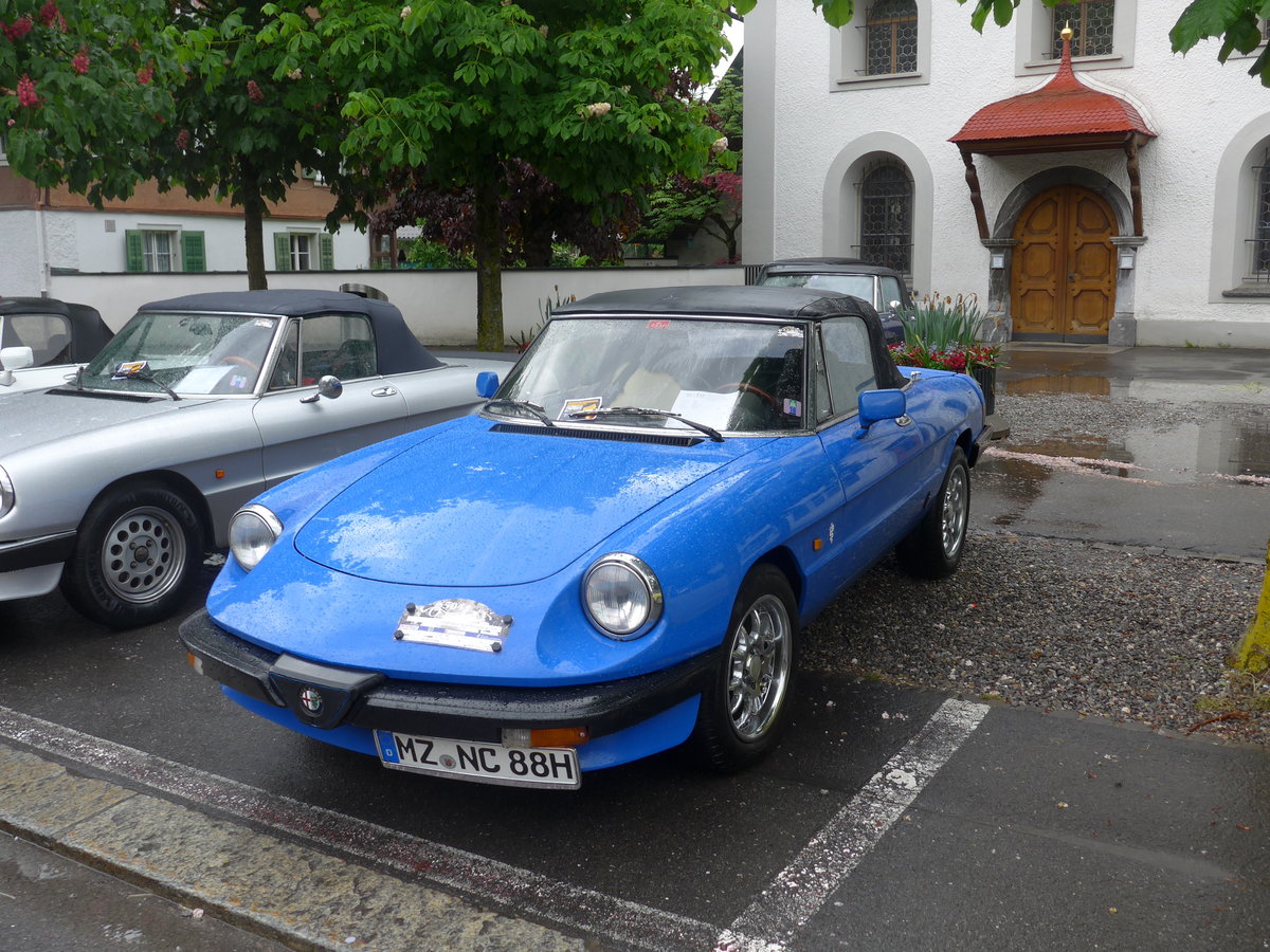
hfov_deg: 54.0
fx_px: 1247
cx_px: 635
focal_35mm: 34
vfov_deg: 41.8
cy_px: 476
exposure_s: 1/200
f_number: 2.8
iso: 80
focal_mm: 7
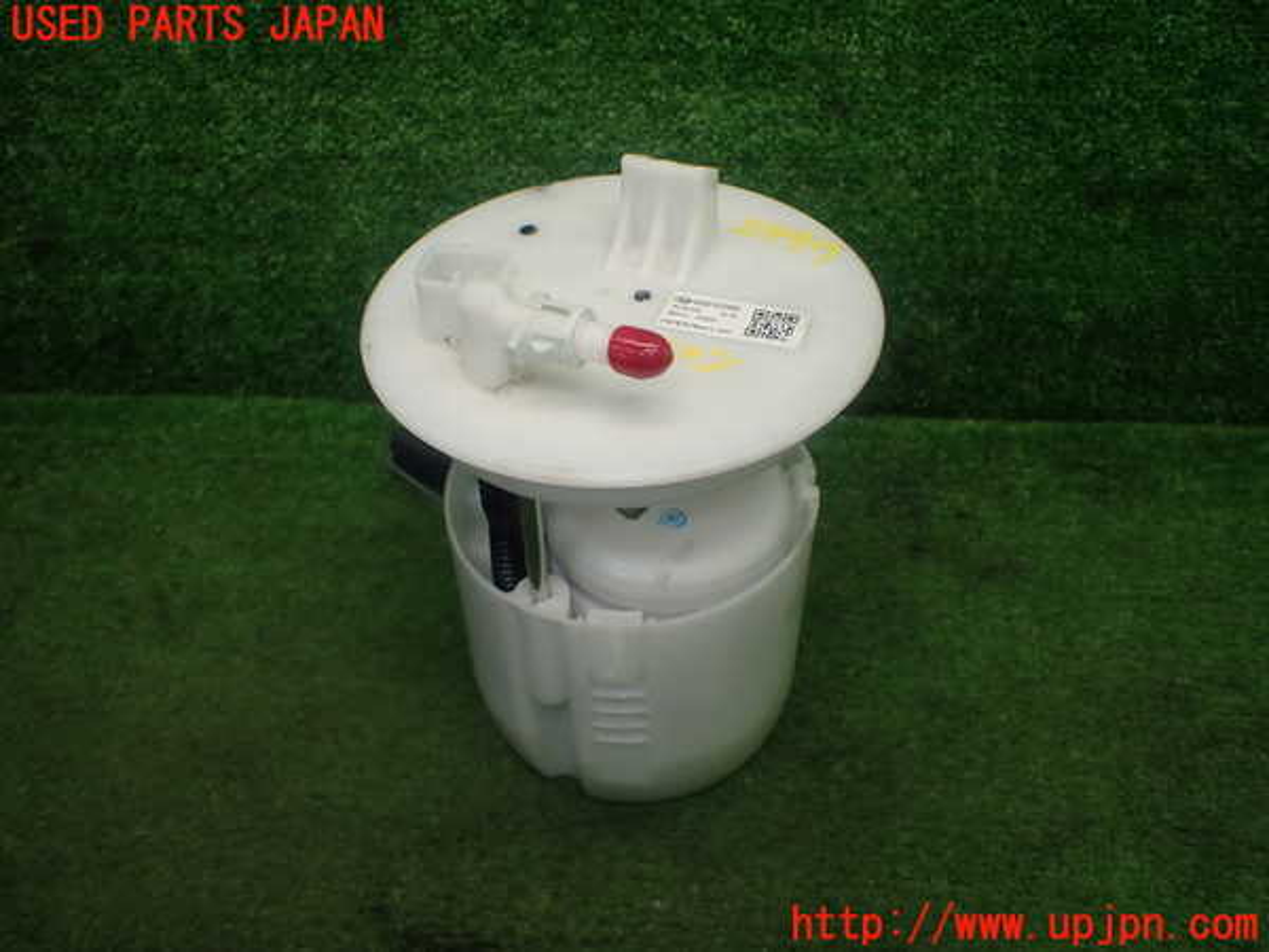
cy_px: 476
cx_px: 634
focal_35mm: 30
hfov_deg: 60.0
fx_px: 1100
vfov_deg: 46.8
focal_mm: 5.4
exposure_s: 1/125
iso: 200
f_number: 2.3
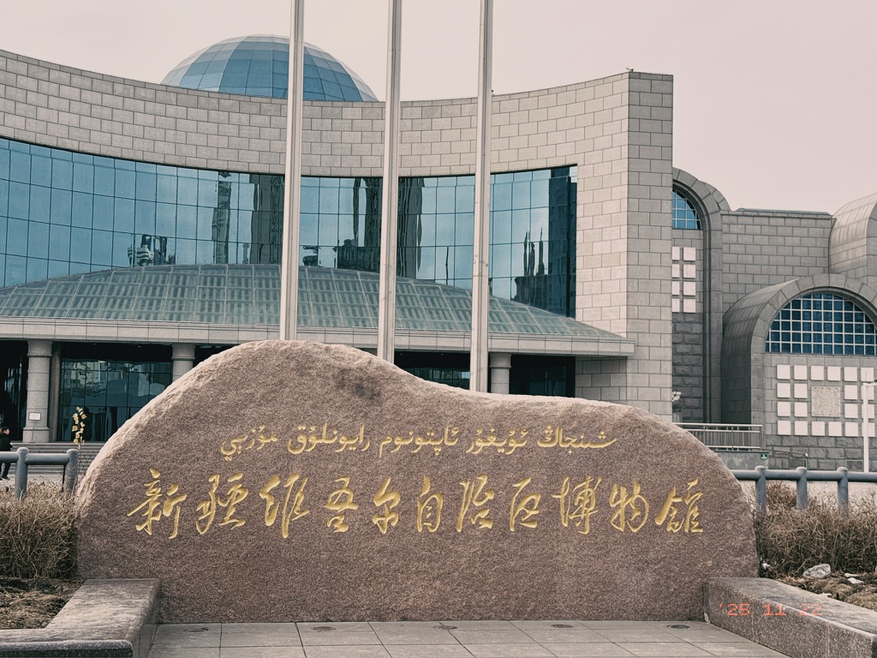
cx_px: 438
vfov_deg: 30.3
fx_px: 1216
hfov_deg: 39.7
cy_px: 329
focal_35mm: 48
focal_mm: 6.76
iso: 100
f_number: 1.78
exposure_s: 1/2865
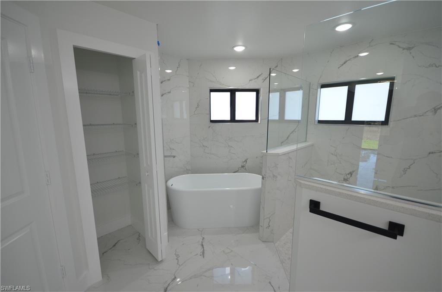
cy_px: 146
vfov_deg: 77.0
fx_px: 184
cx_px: 221
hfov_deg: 100.5
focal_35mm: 15
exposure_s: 1/100
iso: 400
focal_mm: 10
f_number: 5
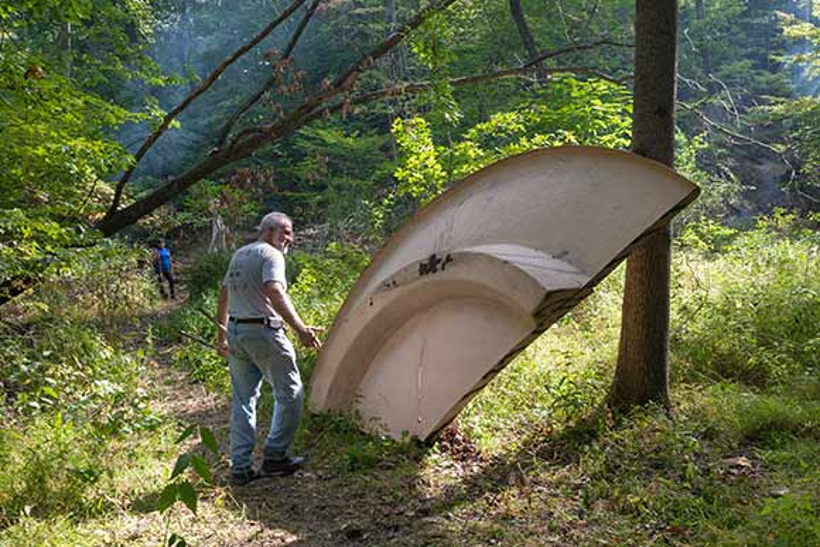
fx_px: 683
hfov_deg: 61.9
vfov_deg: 43.6
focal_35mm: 30
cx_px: 410
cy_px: 274
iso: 400
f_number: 11
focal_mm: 30
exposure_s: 1/125
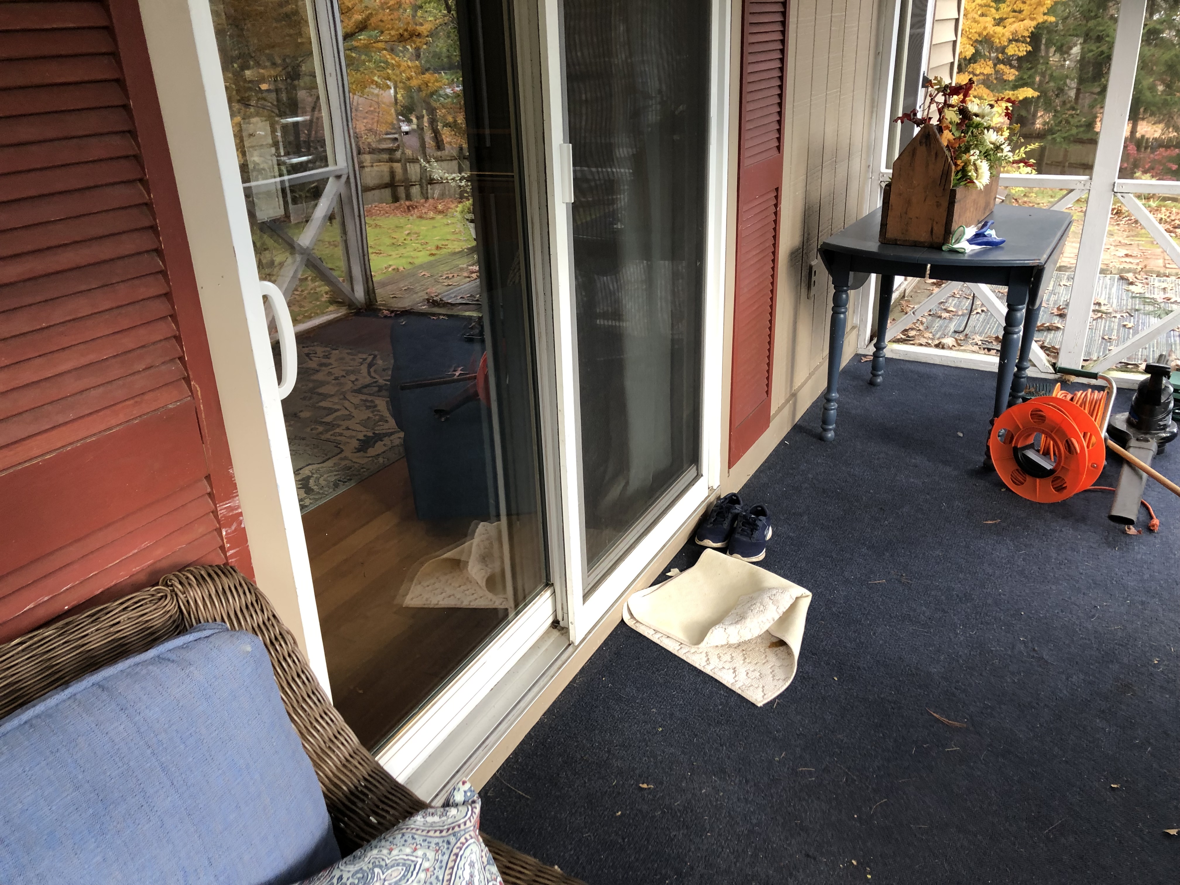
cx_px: 590
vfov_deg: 49.7
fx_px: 954
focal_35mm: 28
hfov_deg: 63.4
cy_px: 442
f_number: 1.8
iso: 32
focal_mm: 3.99
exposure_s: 1/30
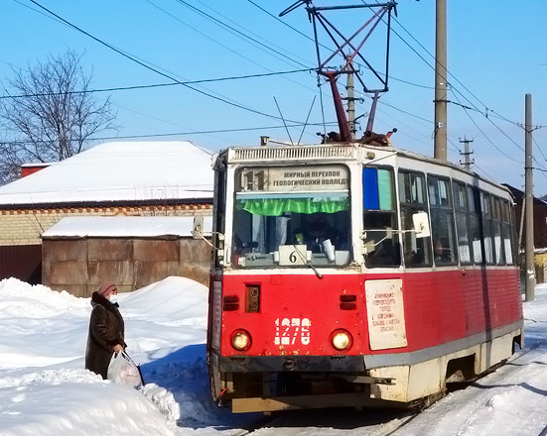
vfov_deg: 17.0
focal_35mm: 90
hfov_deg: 21.3
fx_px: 1456
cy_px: 120
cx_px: 281
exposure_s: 1/500
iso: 125
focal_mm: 16.2
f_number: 11
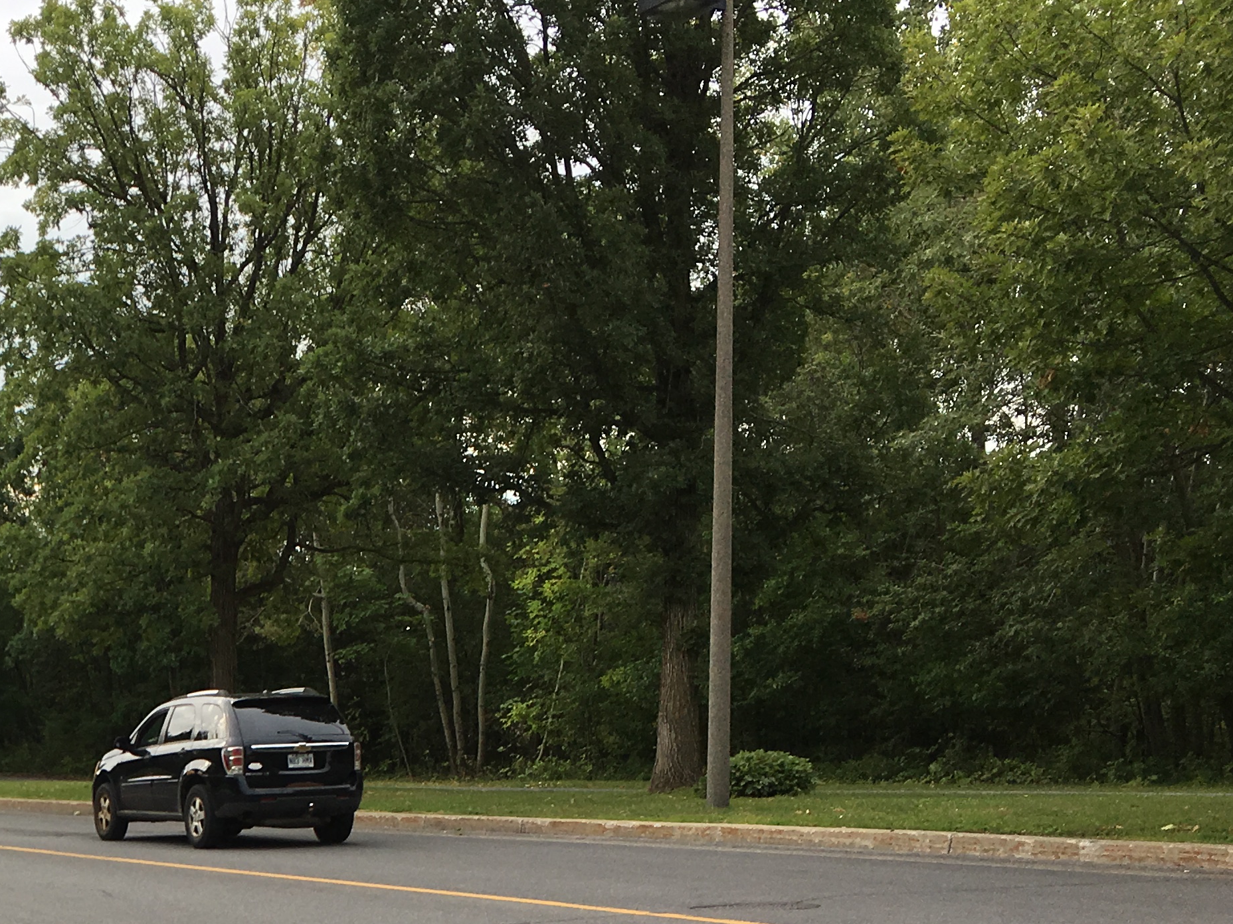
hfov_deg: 28.7
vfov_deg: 22.1
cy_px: 993
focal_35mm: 63
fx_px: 2244
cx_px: -8
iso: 25
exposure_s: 1/460
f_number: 2.2
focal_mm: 4.15
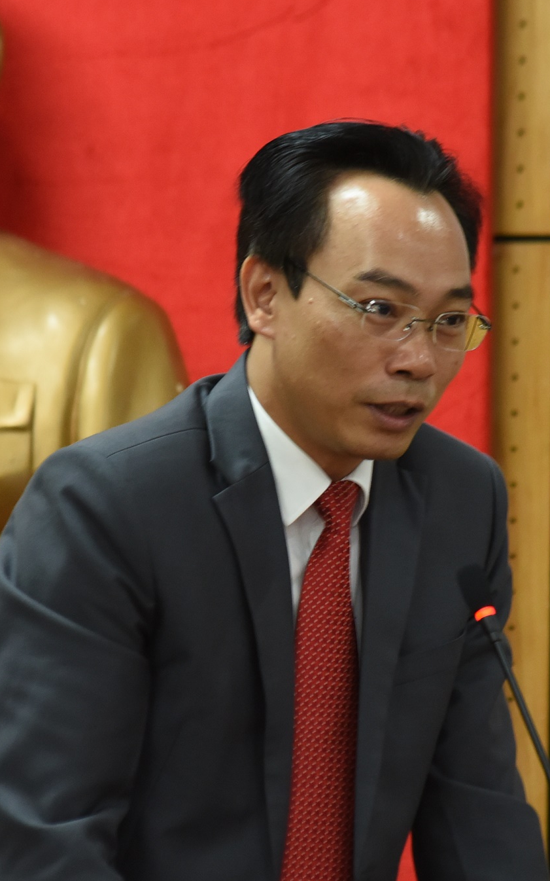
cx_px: 343
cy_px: 545
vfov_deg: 4.5
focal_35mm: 464
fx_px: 11130
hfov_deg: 2.8
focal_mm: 185
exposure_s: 1/100
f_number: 4.5
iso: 1250
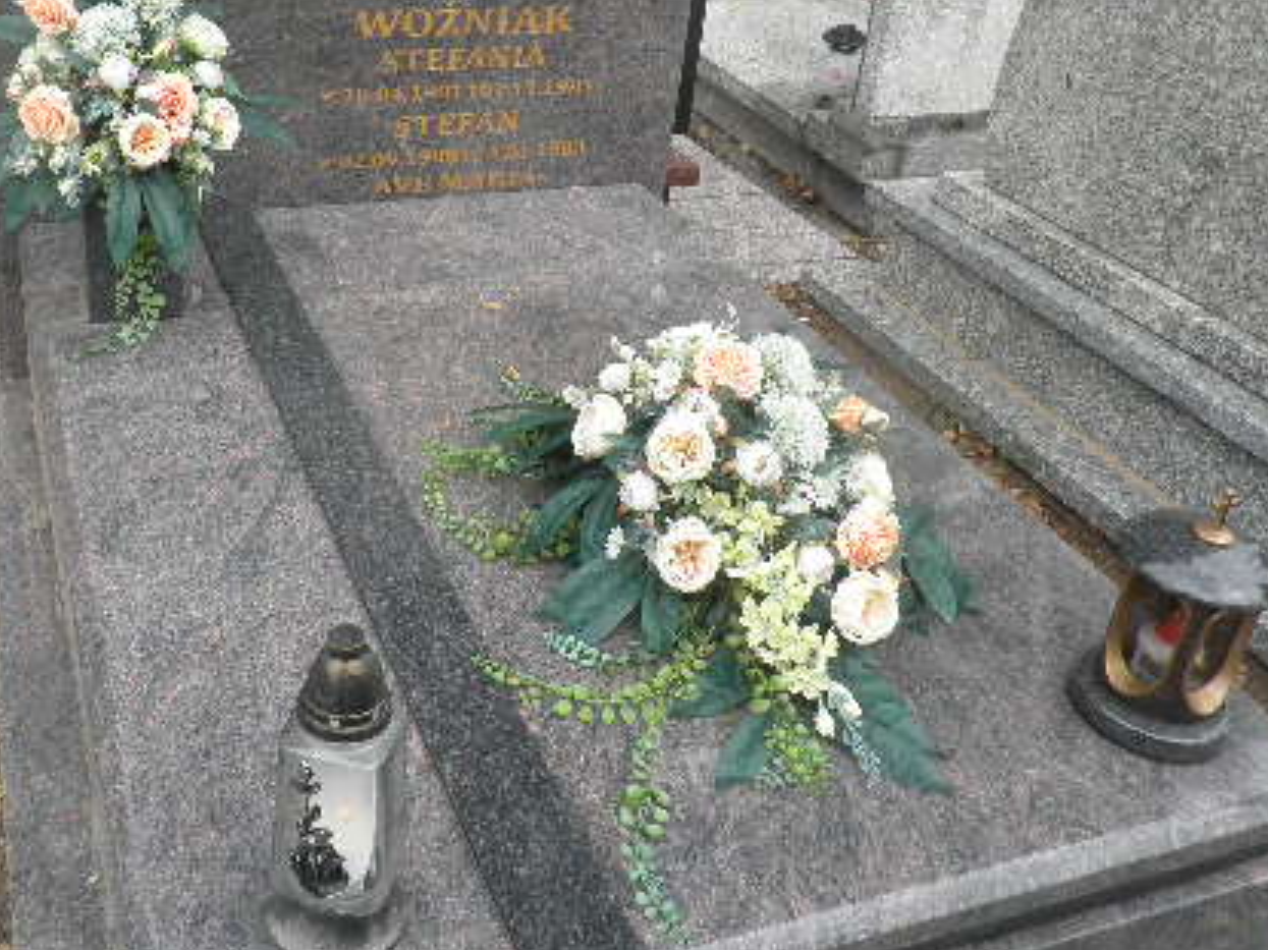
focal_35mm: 37
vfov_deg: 38.3
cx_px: 471
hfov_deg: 49.6
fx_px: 1355
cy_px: 333
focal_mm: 4.3
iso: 64
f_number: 3.3
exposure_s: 1/320
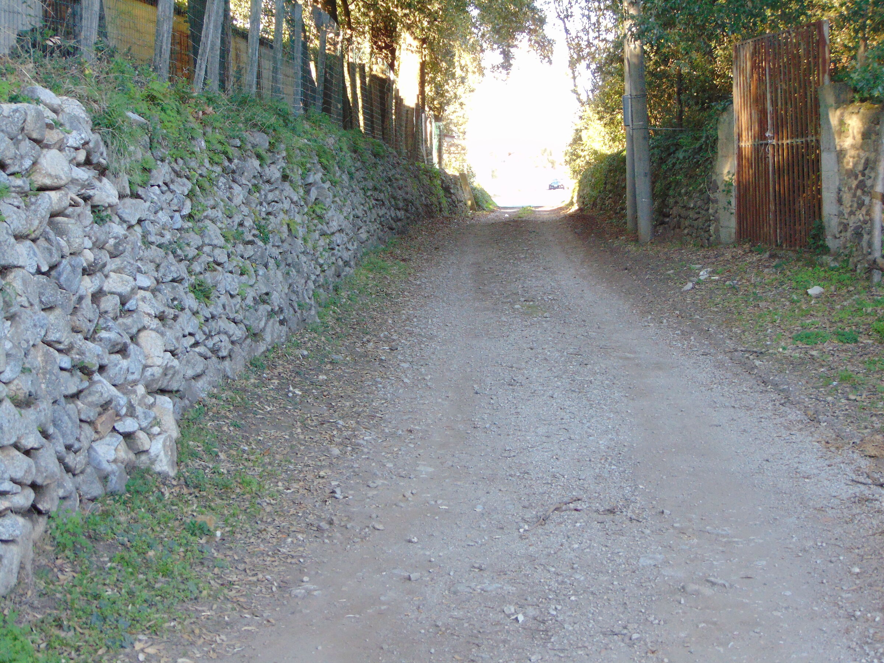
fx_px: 1532
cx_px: 442
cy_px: 332
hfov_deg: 32.2
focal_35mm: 60
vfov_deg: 24.4
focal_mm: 10.8
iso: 250
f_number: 3.6
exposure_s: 1/50
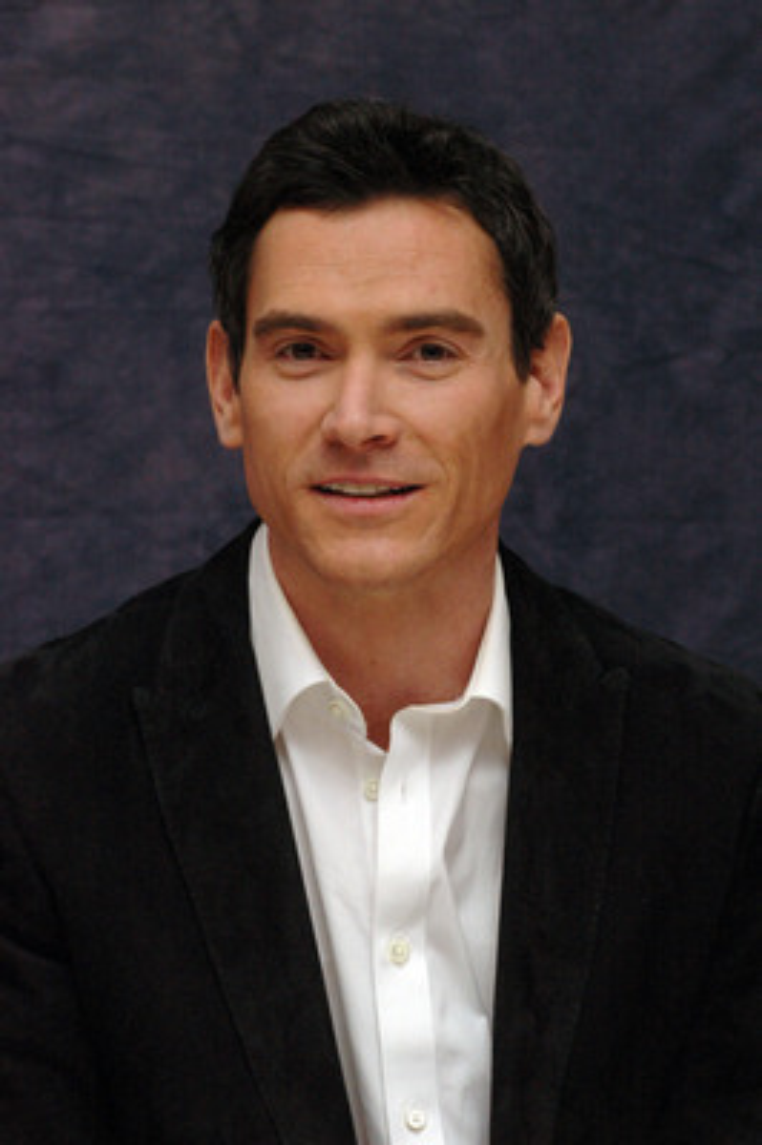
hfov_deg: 9.1
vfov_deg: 13.7
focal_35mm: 150
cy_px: 572
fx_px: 4770
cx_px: 381
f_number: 8
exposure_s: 1/320
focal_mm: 100
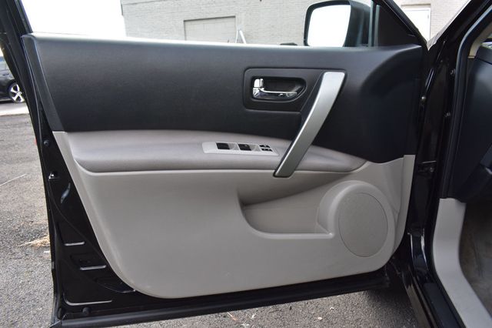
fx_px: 369
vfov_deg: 47.9
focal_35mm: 27
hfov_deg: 67.4
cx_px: 246
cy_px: 164
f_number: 9
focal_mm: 18
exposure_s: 1/100
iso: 400
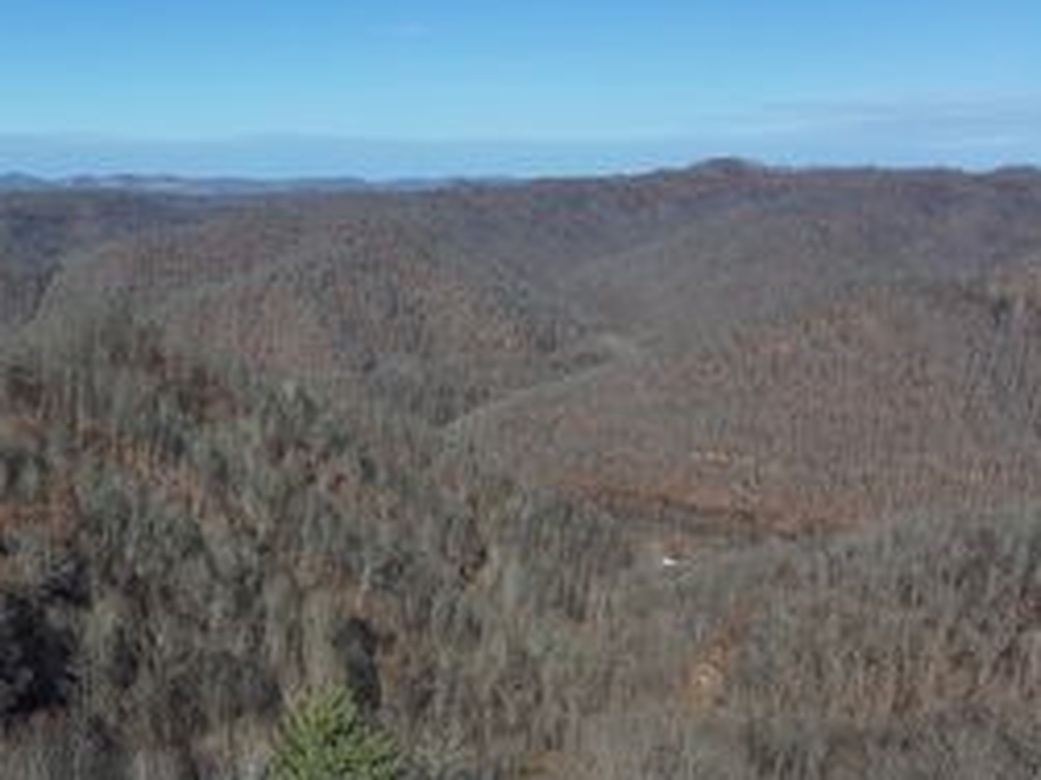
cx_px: 162
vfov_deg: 38.9
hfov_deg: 47.6
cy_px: 556
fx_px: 1082
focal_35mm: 36
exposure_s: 1/1292
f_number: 2.8
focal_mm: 3.7
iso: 100
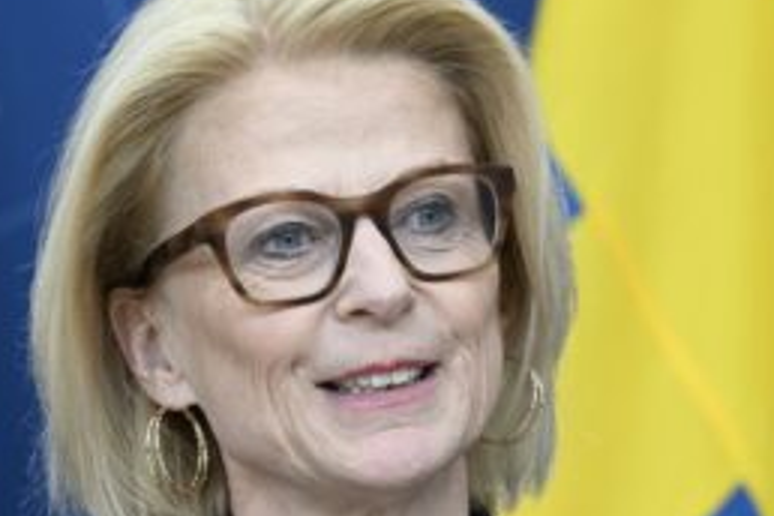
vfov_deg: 3.9
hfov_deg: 5.9
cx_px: 438
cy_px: 354
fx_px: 7503
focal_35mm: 349
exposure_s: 1/160
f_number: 7.1
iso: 3200
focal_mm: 200
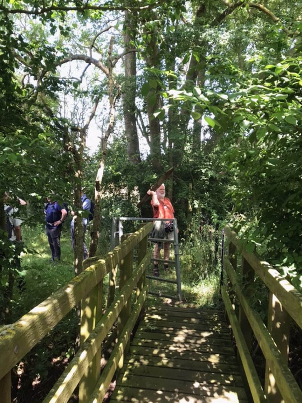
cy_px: 202
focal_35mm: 28
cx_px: 151
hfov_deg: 49.7
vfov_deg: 63.4
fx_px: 326
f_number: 1.8
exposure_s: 1/100
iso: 25
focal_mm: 3.99
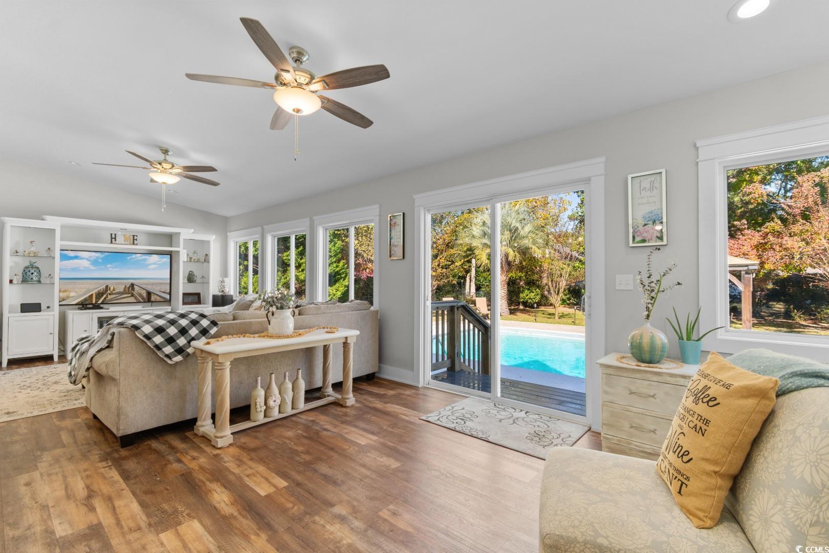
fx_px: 345
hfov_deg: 100.4
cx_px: 414
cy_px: 276
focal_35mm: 15
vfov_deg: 77.3
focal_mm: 10
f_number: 4.5
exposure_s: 1/25
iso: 100
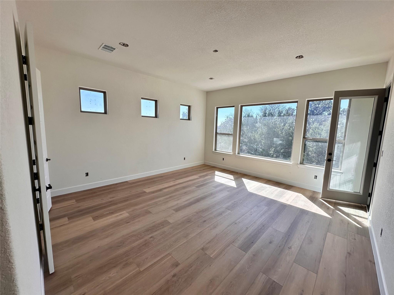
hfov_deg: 102.1
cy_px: 148
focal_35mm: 14
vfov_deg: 85.7
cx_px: 197
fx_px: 159
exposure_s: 1/393
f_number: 2.2
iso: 40
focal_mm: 2.22
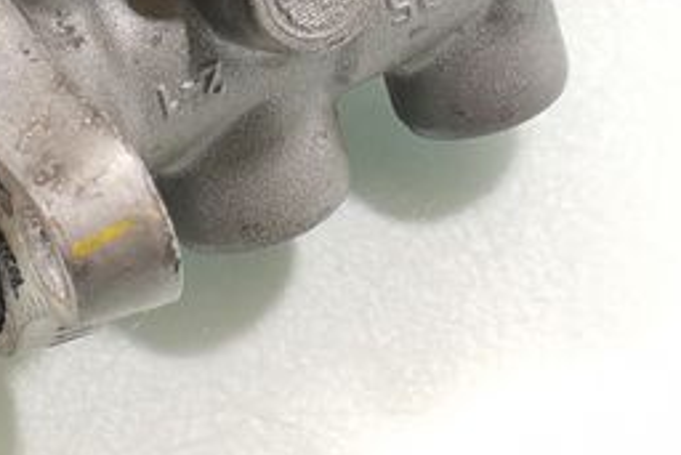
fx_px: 2555
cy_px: -205
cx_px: 434
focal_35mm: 135
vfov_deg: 9.9
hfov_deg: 15.2
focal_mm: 4.75
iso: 100
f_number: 1.8
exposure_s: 1/100
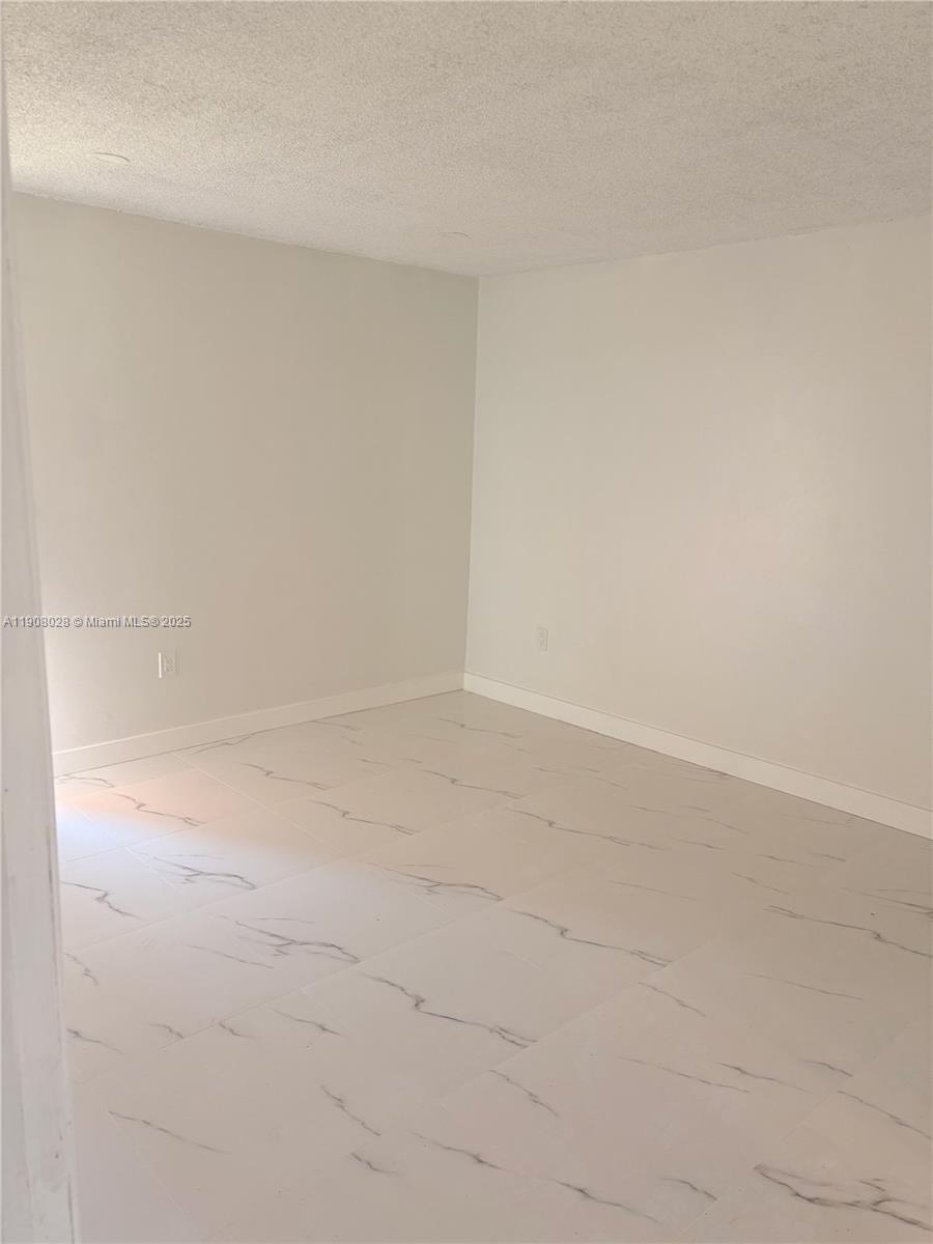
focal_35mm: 26
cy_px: 622
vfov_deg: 67.3
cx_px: 466
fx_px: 934
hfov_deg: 53.1
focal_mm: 5.96
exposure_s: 1/60
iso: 100
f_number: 1.6
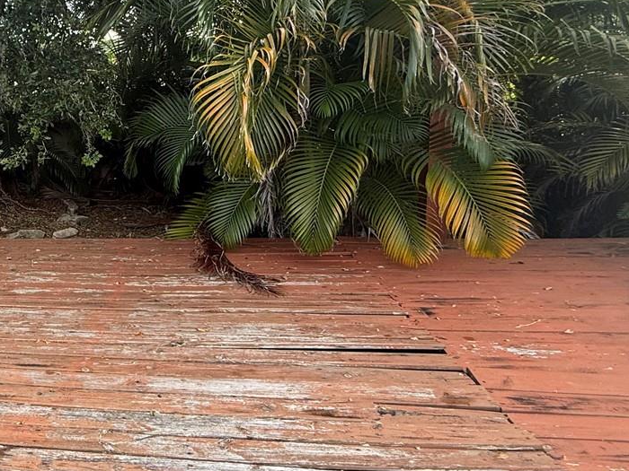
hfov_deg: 49.4
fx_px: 581
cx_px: 41
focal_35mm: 32
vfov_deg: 43.7
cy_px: 170
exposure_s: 1/113
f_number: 2.2
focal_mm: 2.22
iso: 64
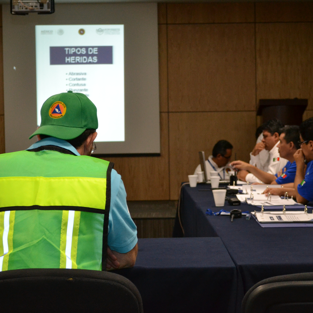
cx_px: 169
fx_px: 788
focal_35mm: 77
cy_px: 157
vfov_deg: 22.5
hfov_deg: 22.5
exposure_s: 1/60
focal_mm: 40
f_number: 5.3
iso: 1800
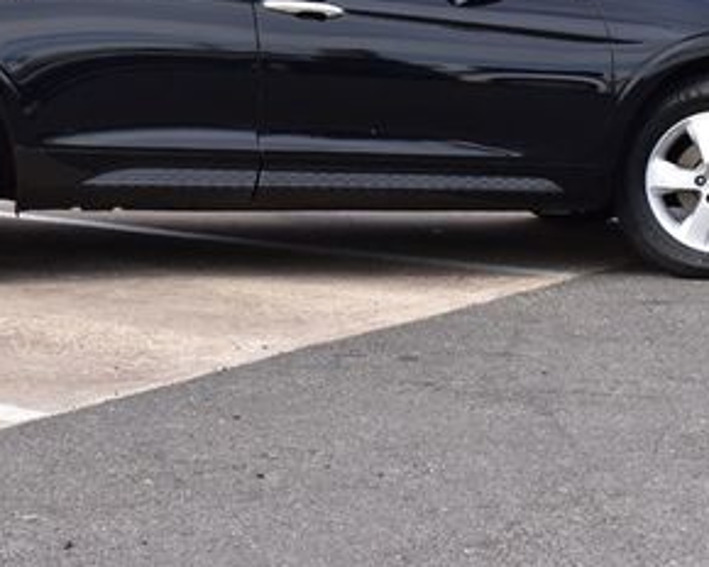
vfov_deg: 17.4
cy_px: 73
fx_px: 1826
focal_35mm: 87
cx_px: 174
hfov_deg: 21.8
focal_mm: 28
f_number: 10
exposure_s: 1/250
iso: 400
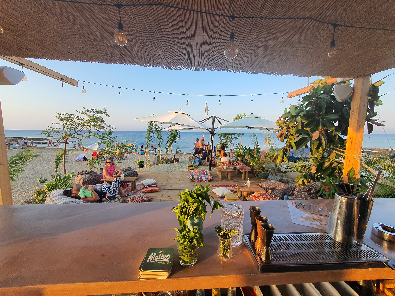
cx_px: 198
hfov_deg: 106.2
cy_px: 148
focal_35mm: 13
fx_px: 148
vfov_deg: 89.9
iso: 50
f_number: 2.2
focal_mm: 1.8
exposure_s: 1/170
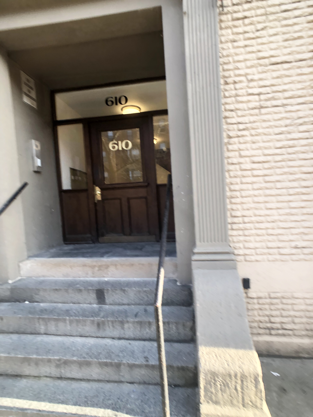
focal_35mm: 28
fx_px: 338
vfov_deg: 63.4
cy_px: 208
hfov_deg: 49.7
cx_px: 156
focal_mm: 4
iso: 40
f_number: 1.8
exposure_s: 1/120
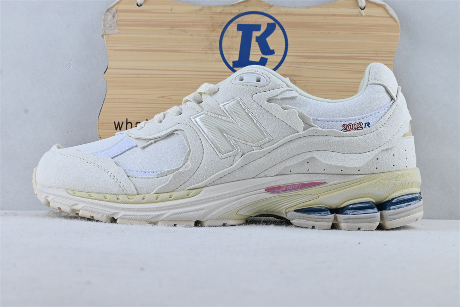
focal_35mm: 49
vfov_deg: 27.7
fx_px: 623
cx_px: 230
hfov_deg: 40.5
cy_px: 154
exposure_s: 1/20
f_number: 10
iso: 100
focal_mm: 32.5
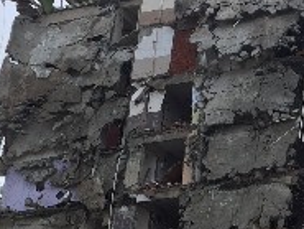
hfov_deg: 18.2
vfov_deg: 13.8
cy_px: 252
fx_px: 923
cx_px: 312
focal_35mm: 105
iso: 32
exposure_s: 1/1799
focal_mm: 4.15
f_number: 2.2
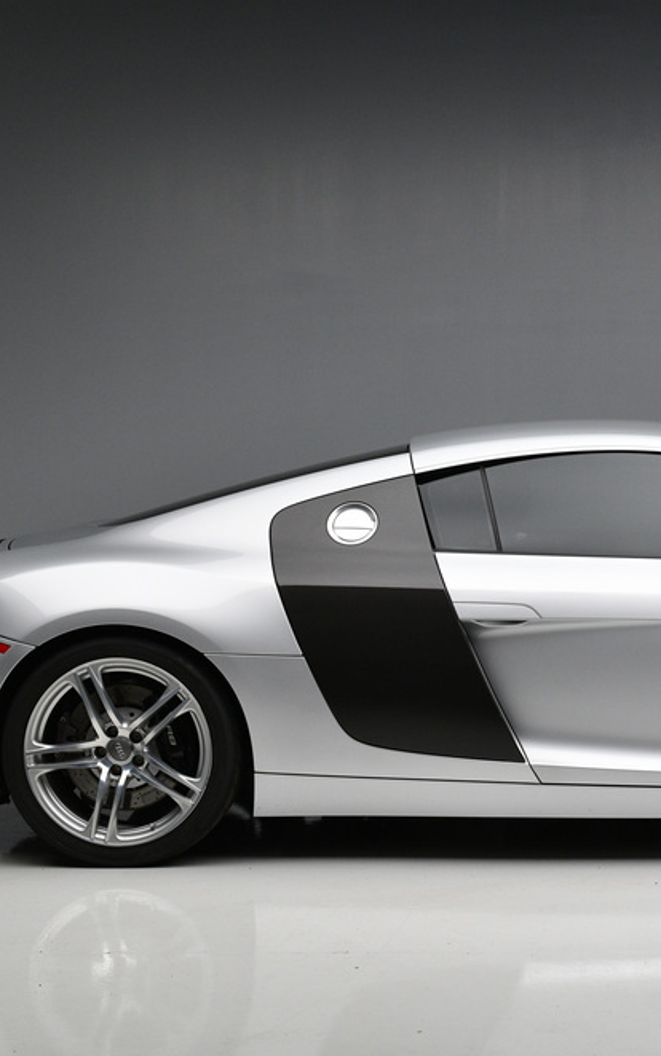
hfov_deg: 16.7
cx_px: 631
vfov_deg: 26.8
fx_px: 2218
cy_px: 527
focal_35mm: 77
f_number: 6.3
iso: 1250
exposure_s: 1/100
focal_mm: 50
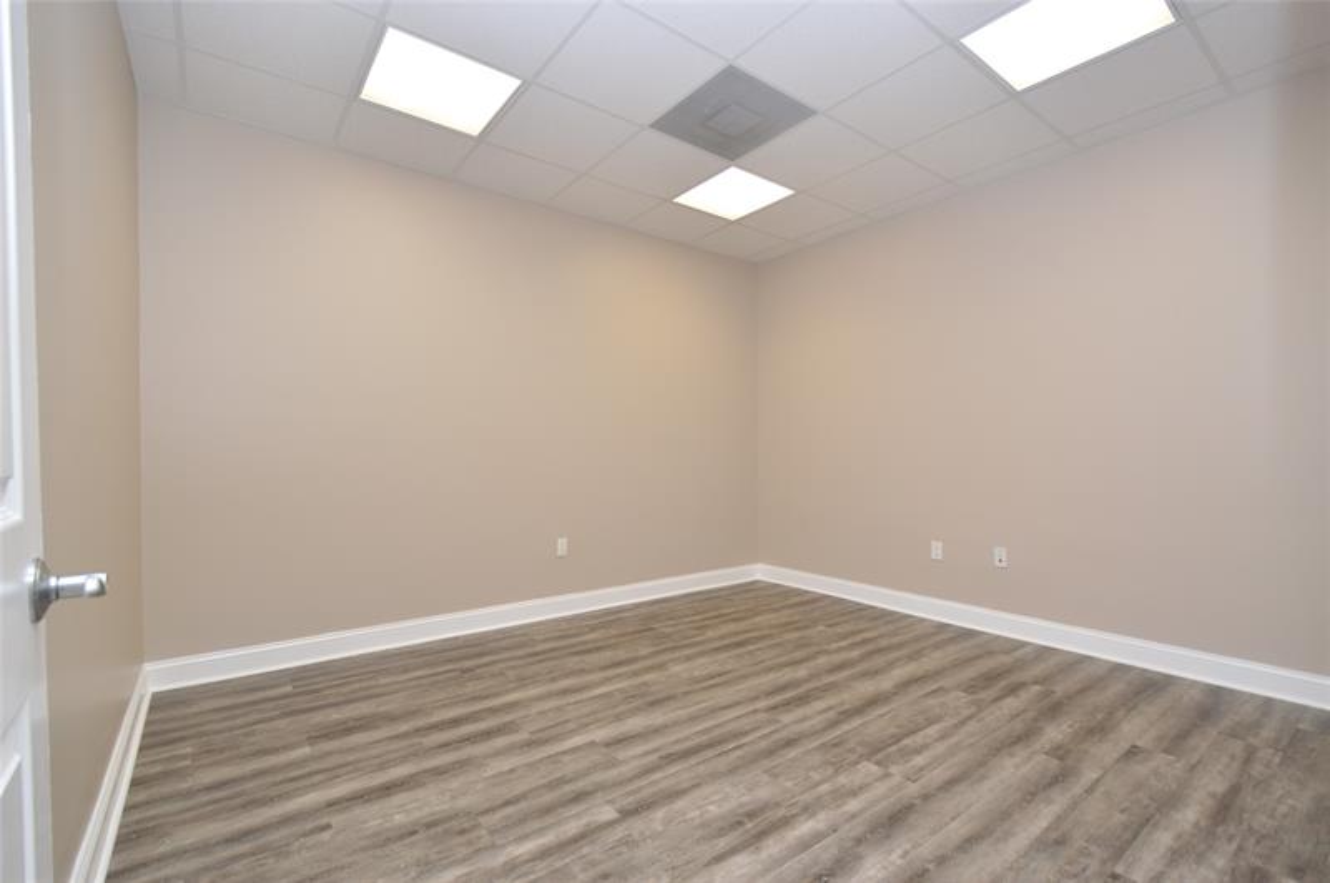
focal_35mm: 15
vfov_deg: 77.2
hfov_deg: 100.5
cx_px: 665
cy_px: 442
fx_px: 553
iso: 400
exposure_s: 1/80
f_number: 4.5
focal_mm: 10
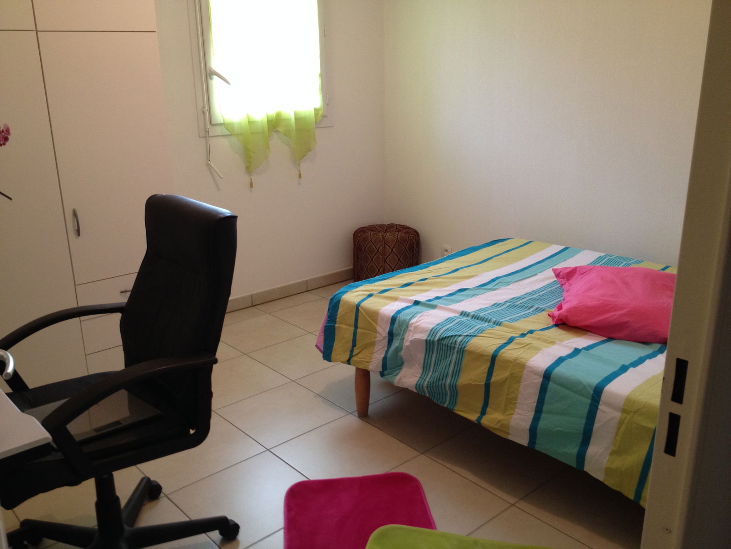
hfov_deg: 52.6
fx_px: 739
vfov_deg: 40.7
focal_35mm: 35
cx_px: 366
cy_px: 274
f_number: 2.4
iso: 125
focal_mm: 4.28
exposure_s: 1/20
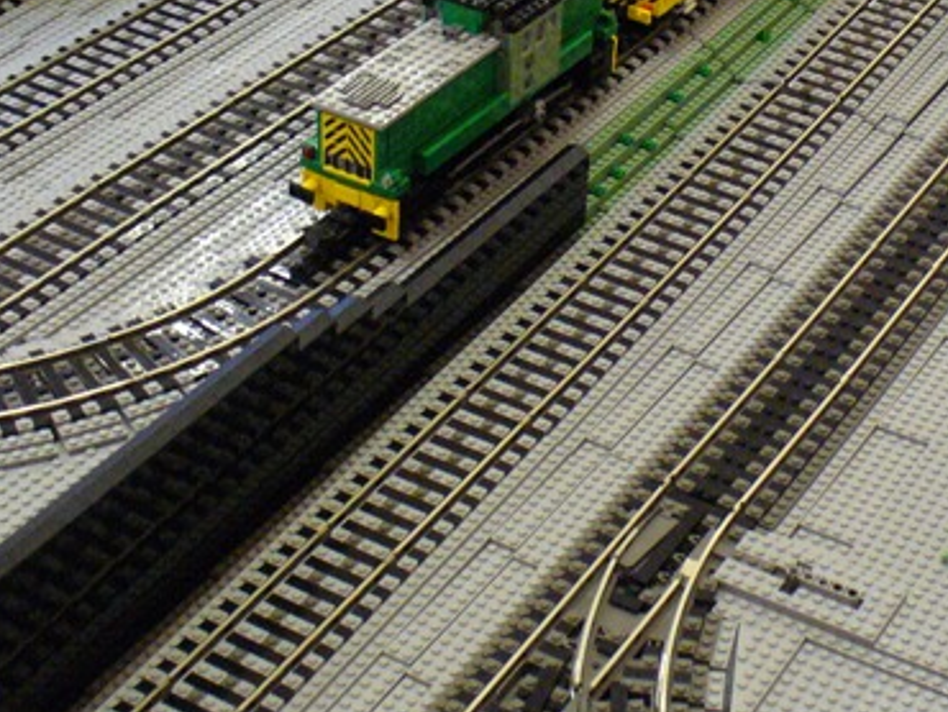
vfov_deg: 18.3
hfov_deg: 24.1
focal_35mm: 80
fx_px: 2192
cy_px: 159
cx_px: 710
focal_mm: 6.1
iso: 400
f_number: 2.8
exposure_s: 1/40
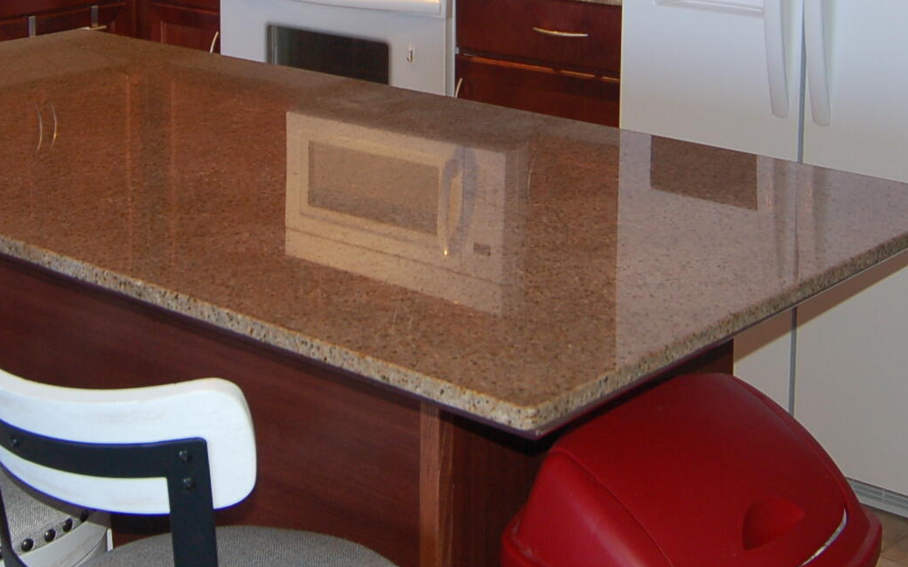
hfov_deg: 28.1
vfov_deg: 17.3
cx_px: 349
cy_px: -59
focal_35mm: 73
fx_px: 1807
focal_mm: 22
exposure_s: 1/60
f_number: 4
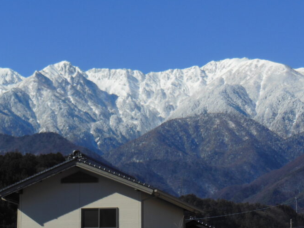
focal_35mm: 166
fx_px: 1458
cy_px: 101
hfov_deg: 11.9
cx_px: 109
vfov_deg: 8.9
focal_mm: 19.1
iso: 125
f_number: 5.7
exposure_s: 1/1000
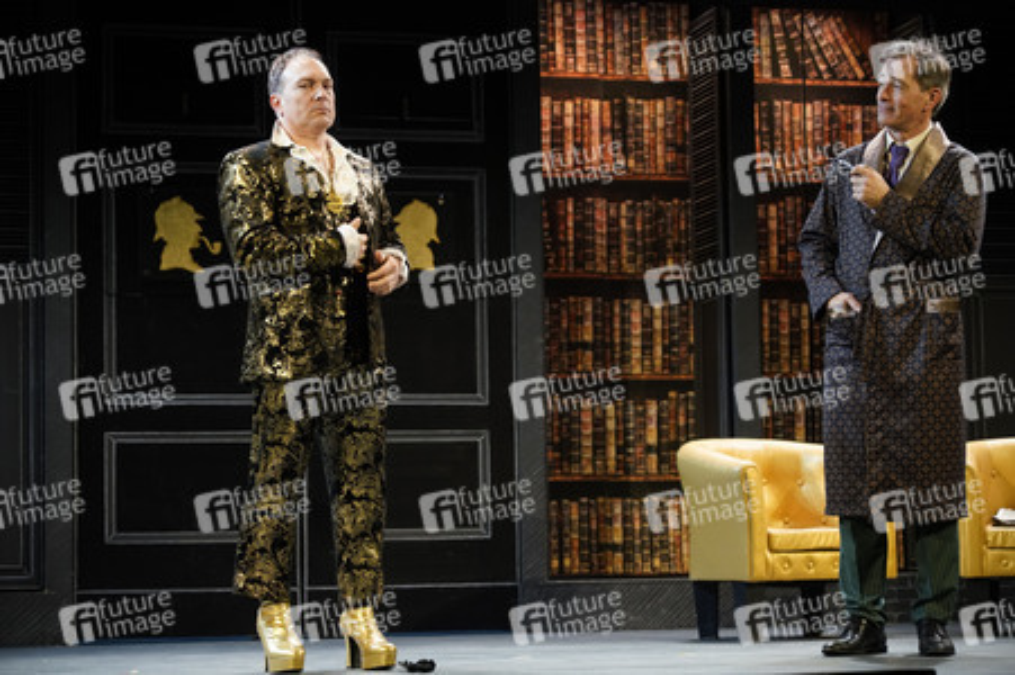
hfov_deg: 22.9
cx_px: 508
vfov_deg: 15.3
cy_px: 338
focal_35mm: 89
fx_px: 2507
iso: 2500
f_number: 4.5
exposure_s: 1/250
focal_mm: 89
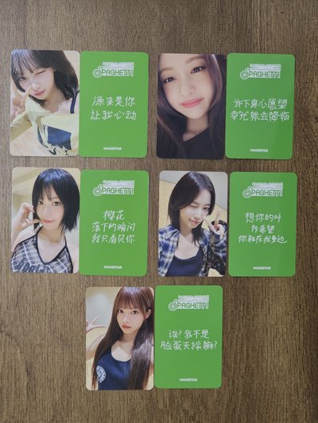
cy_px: 212
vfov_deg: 28.2
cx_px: 159
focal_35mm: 69
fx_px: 845
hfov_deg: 21.3
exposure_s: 1/77.4
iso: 100
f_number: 2.4
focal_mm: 7.9
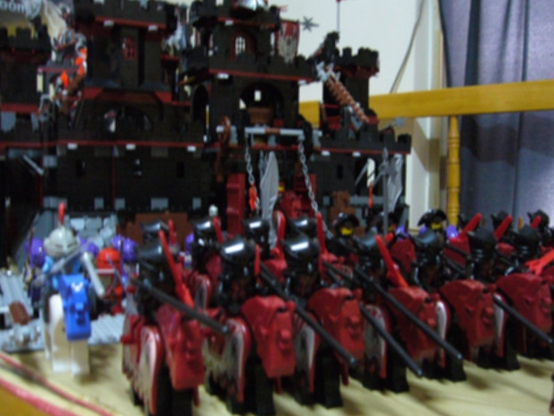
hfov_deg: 51.3
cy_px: 209
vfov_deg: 39.7
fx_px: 576
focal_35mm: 36
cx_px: 278
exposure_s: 1/8
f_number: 2.8
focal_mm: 5.8
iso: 400
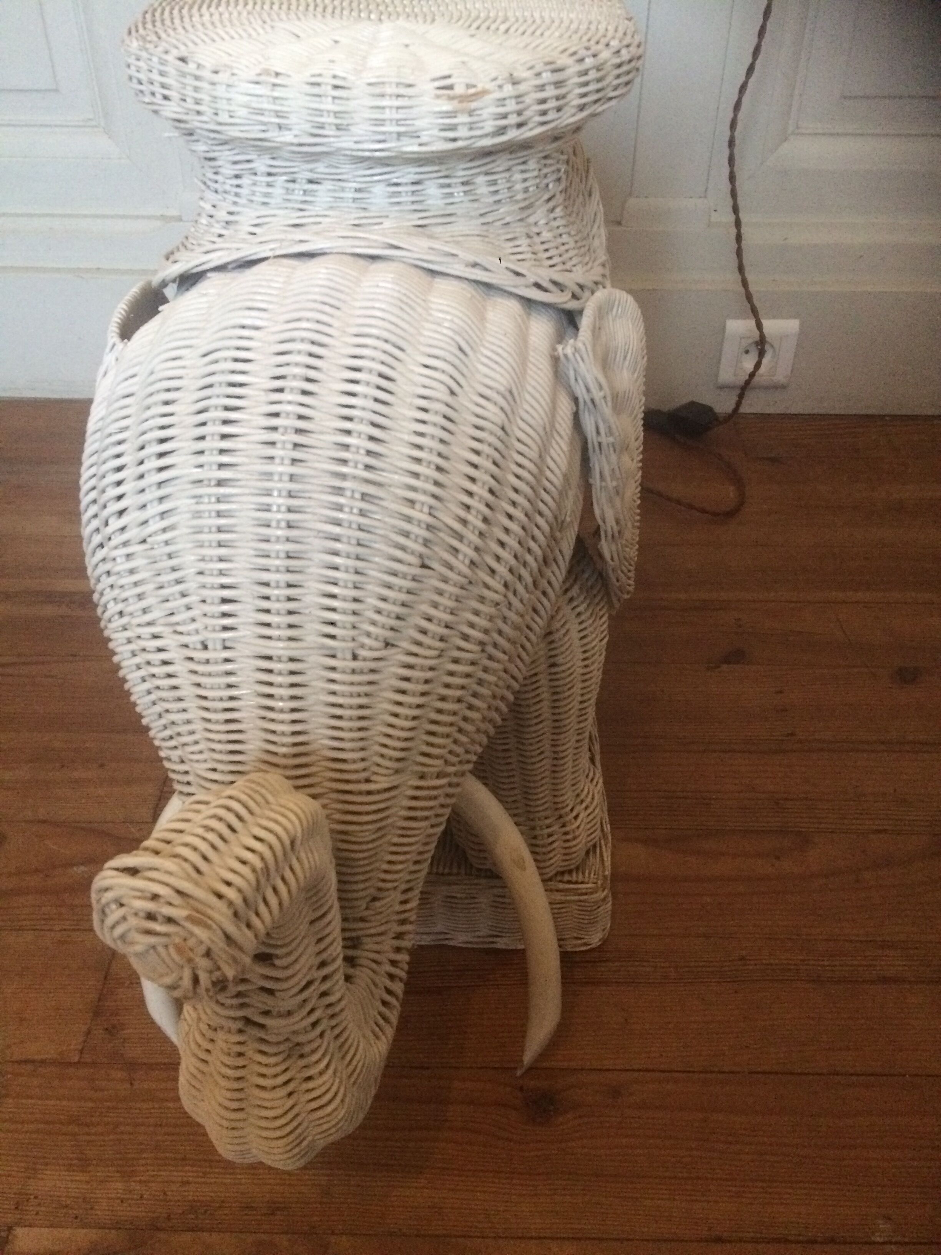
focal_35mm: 29
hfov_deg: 48.2
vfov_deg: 61.7
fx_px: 1051
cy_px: 628
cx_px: 470
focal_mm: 4.15
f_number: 2.2
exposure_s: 1/17
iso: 400
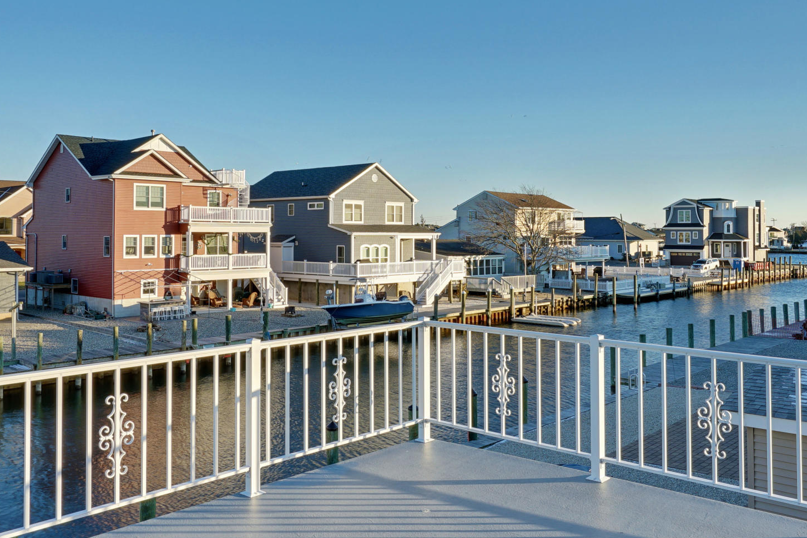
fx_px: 740
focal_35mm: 33
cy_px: 216
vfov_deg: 39.8
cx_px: 421
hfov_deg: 57.2
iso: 100
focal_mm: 16
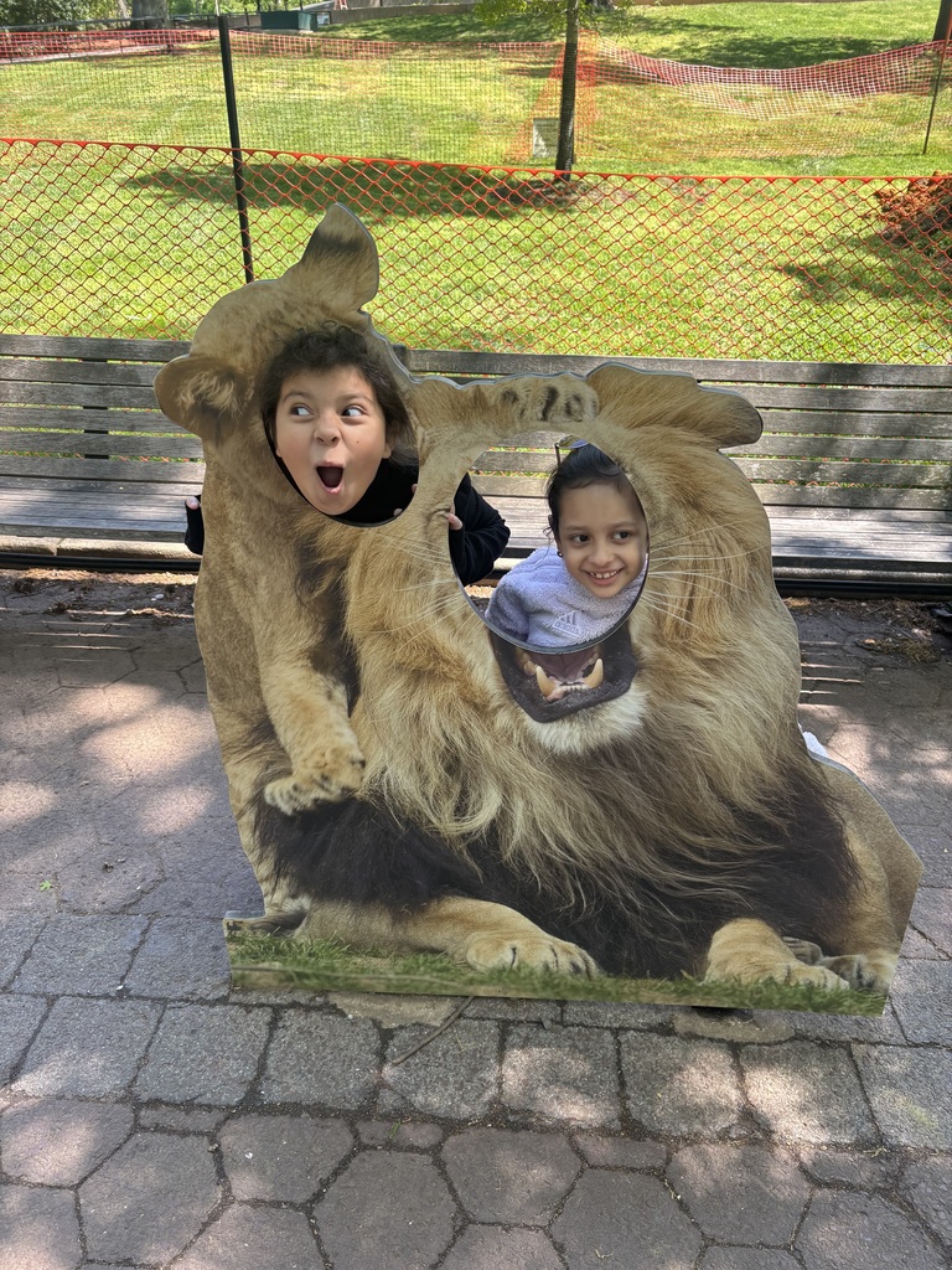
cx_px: 476
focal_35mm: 26
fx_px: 953
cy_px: 635
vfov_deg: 67.3
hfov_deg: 53.1
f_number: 1.6
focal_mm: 5.96
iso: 50
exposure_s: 1/321
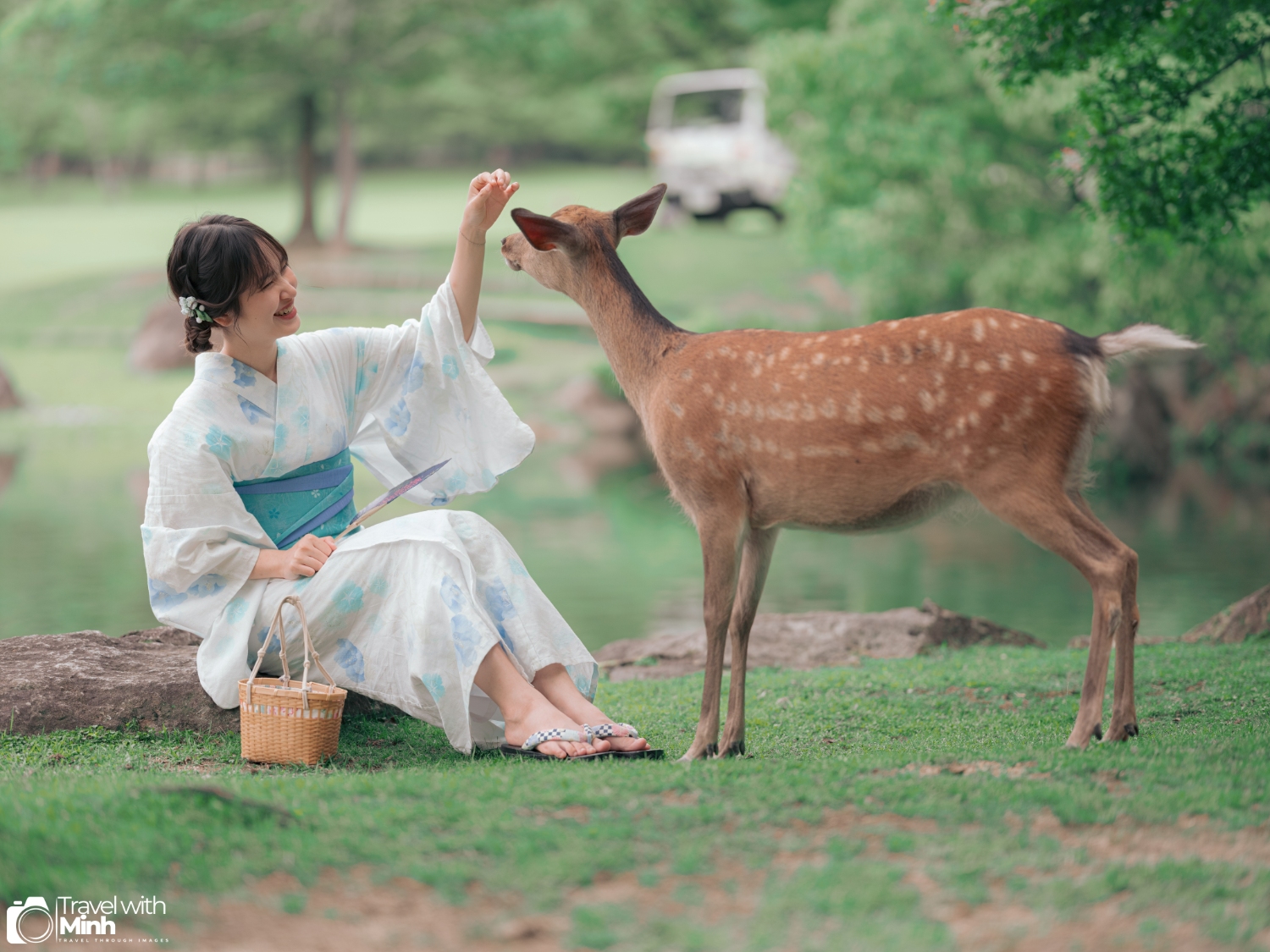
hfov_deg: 22.5
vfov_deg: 17.0
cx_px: 635
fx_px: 3192
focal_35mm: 87
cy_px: 476
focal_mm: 110
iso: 200
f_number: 2
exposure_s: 1/900
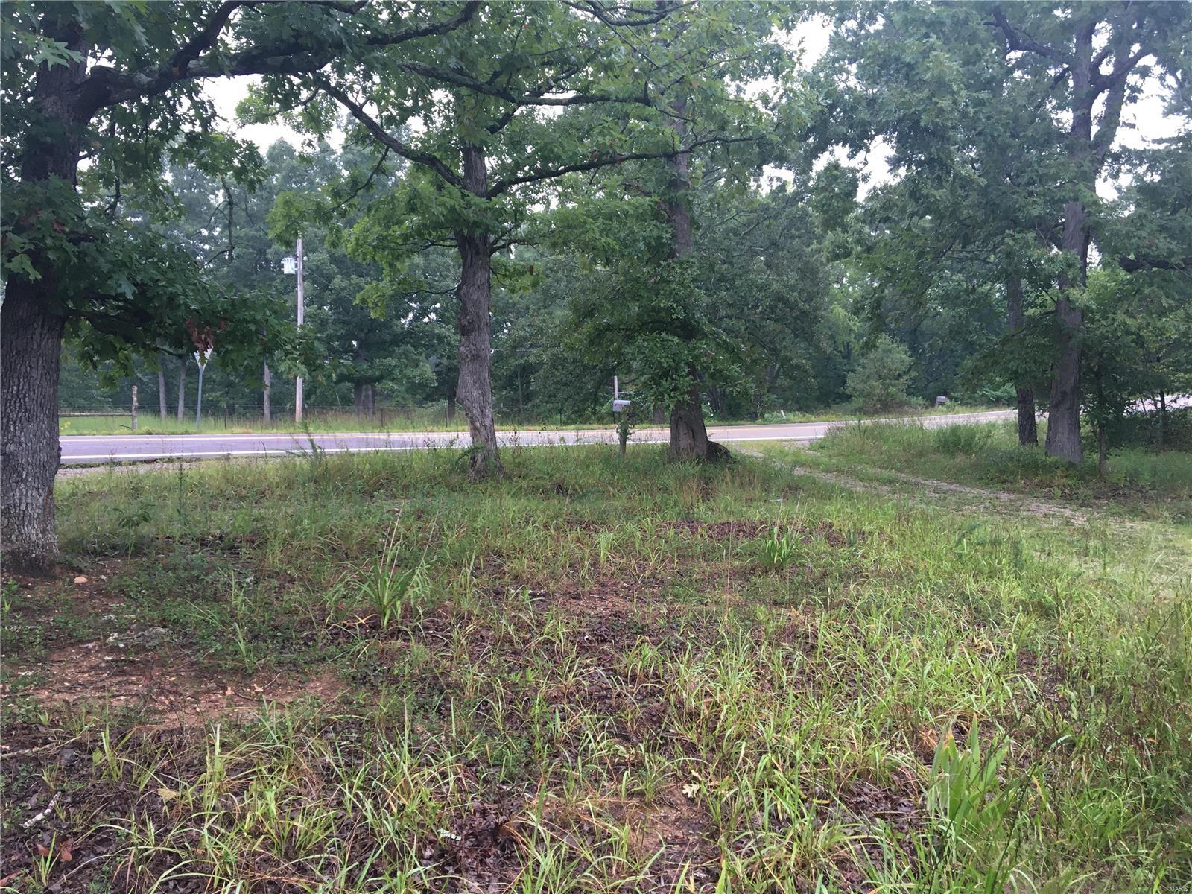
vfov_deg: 48.2
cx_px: 596
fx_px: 999
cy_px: 447
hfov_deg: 61.7
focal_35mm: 29
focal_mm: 4.15
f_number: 2.2
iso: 32
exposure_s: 1/30
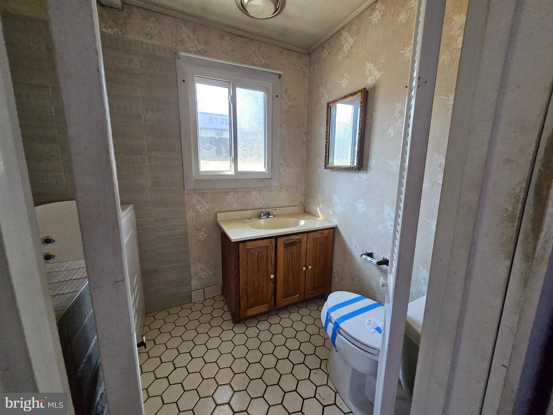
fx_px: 208
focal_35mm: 13
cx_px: 276
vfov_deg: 89.9
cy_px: 208
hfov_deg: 106.2
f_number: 2.2
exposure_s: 1/100
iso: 500
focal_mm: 1.74
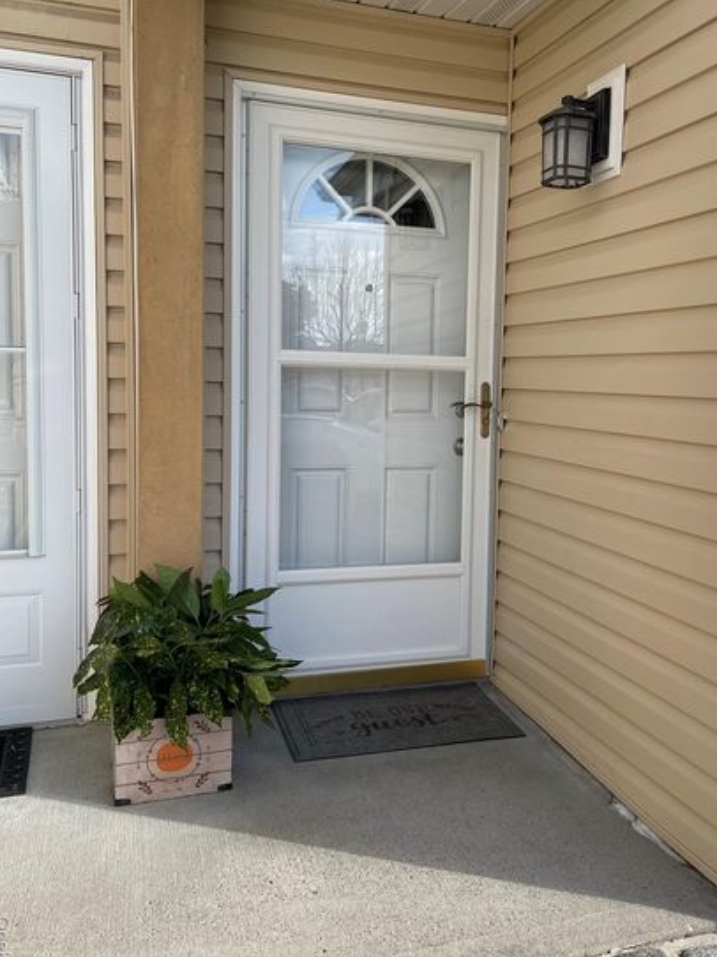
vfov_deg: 56.8
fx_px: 884
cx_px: 431
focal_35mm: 32
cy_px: 444
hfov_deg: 43.9
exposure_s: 1/1916
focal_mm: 4.2
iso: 32
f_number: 1.6
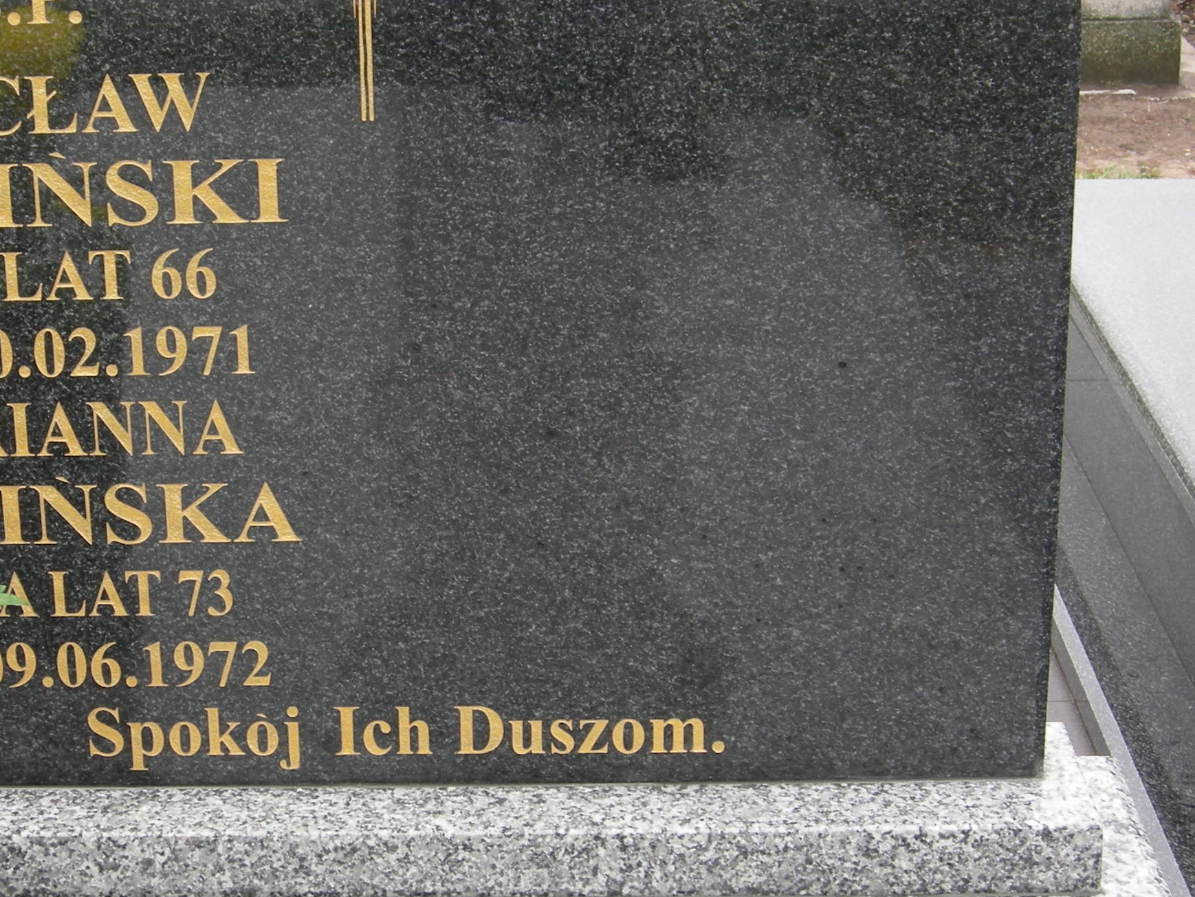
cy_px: 374
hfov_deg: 22.8
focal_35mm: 85
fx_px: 2935
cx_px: 338
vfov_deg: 17.4
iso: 64
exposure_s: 1/94
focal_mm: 11.9
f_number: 4.7
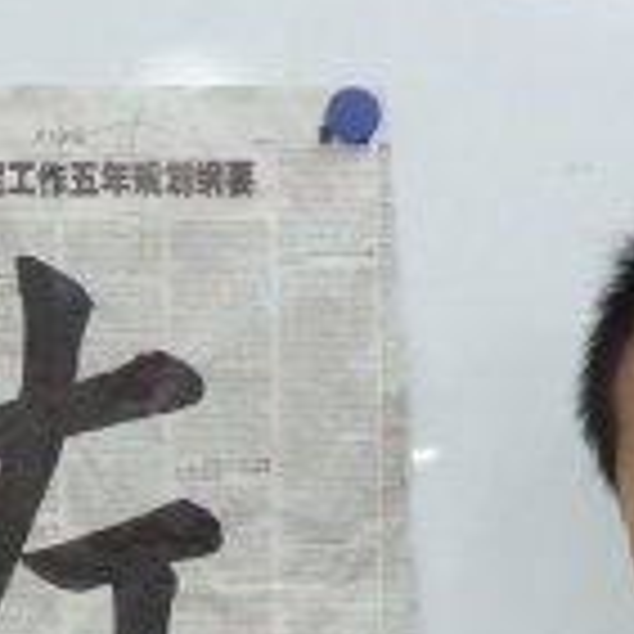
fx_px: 3108
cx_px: 90
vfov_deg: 11.5
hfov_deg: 11.6
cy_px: 627
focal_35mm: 150
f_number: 4
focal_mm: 8.9
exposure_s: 1/60
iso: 800
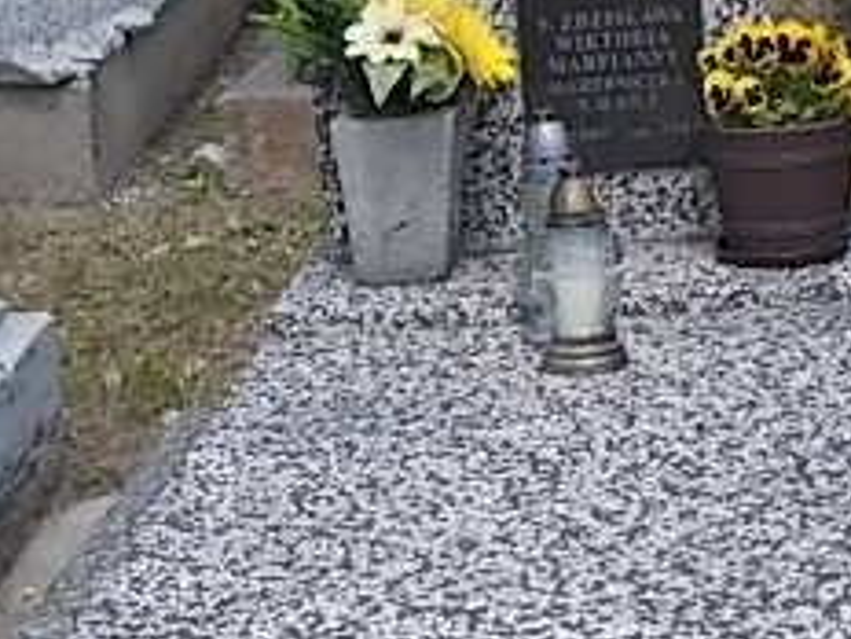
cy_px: 525
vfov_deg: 14.0
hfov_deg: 18.7
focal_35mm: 105
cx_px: 517
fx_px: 2581
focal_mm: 5.3
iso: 80
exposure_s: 1/250
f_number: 6.2
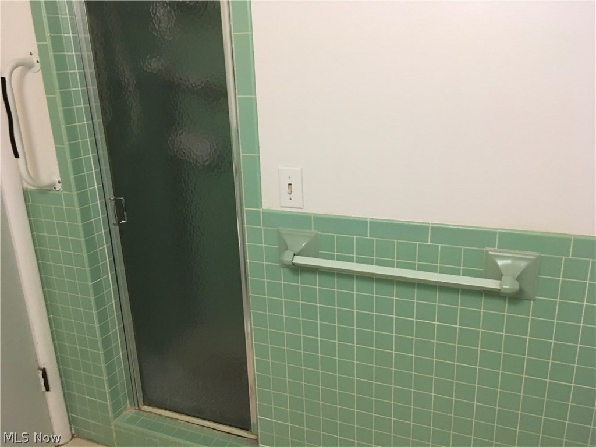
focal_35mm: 29
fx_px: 499
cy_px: 224
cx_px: 298
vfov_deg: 48.2
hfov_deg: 61.7
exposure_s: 1/17
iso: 200
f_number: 2.2
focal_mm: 4.15
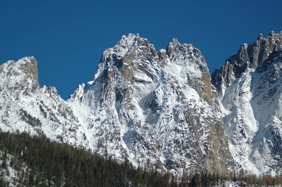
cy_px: 94
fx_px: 1315
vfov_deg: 8.2
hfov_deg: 12.2
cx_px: 141
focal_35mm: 168
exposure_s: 1/2500
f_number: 4.2
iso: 200
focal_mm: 112
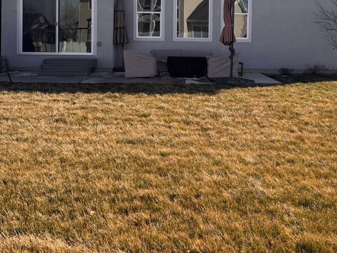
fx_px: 438
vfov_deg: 31.3
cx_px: 198
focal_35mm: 45
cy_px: 49
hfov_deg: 41.9
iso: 80
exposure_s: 1/3247
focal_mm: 6.76
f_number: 1.78
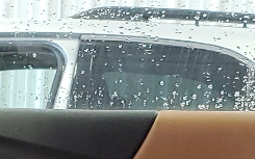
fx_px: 1251
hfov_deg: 11.6
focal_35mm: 180
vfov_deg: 7.1
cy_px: 294
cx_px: 177
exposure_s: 1/60.2
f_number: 1.5
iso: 145
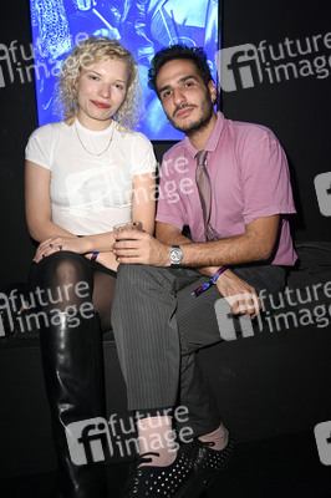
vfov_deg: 73.8
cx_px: 166
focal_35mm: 24
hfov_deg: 53.1
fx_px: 332
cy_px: 249
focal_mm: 24
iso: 2000
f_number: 5.6
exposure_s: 1/25
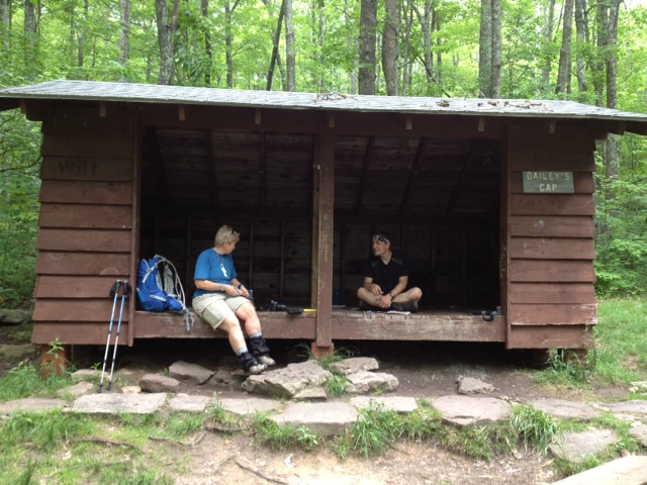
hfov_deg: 52.6
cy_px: 242
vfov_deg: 40.7
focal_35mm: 35
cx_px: 324
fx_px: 654
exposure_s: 1/30
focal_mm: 4.28
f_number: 2.4
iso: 80
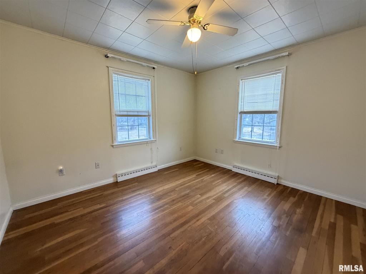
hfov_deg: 102.1
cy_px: 137
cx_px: 183
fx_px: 148
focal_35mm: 14
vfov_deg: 85.7
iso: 400
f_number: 2.2
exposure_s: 1/60
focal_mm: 2.22
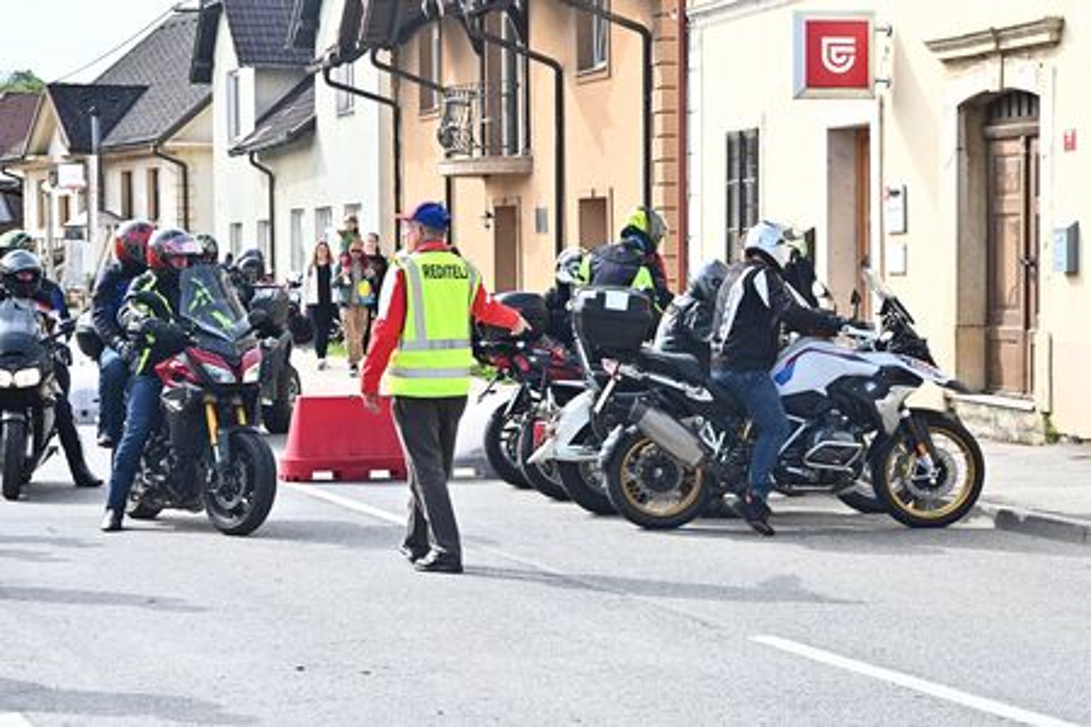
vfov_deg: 14.4
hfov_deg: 21.5
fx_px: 2879
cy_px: 364
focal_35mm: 95
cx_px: 546
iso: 1600
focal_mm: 95
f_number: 10
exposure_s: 1/800
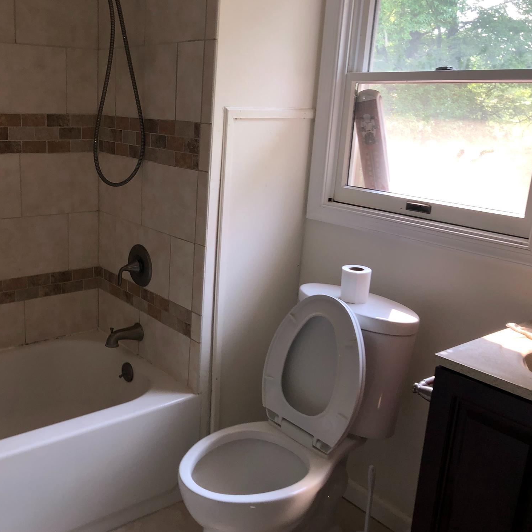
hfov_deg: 47.6
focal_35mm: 34
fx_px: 591
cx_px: 173
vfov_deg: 48.5
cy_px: 267
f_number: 1.8
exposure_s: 1/39
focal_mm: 4
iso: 20
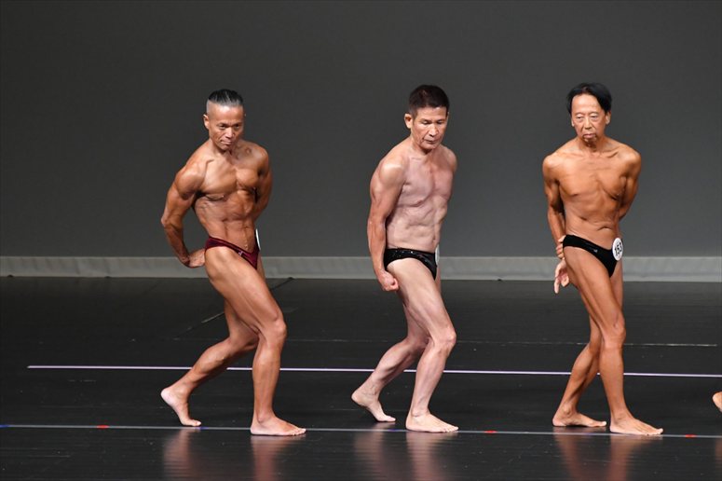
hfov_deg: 6.0
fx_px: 6916
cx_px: 361
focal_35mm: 345
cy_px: 240
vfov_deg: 4.0
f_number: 5.6
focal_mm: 230
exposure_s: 1/400
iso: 4000
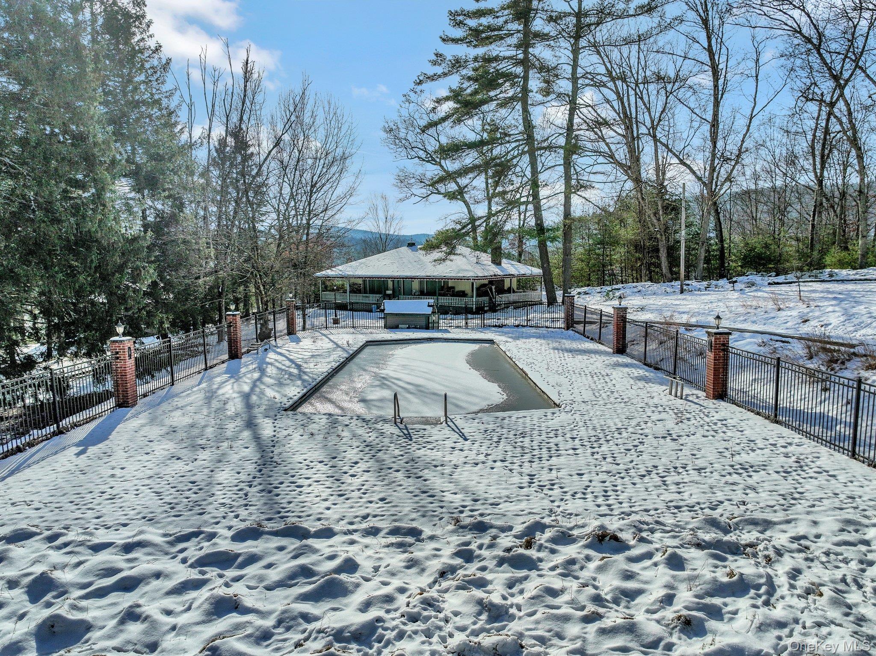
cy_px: 328
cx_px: 438
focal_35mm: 24
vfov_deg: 56.8
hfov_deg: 71.6
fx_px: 607
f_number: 2.8
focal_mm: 12.29
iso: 130
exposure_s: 1/5000
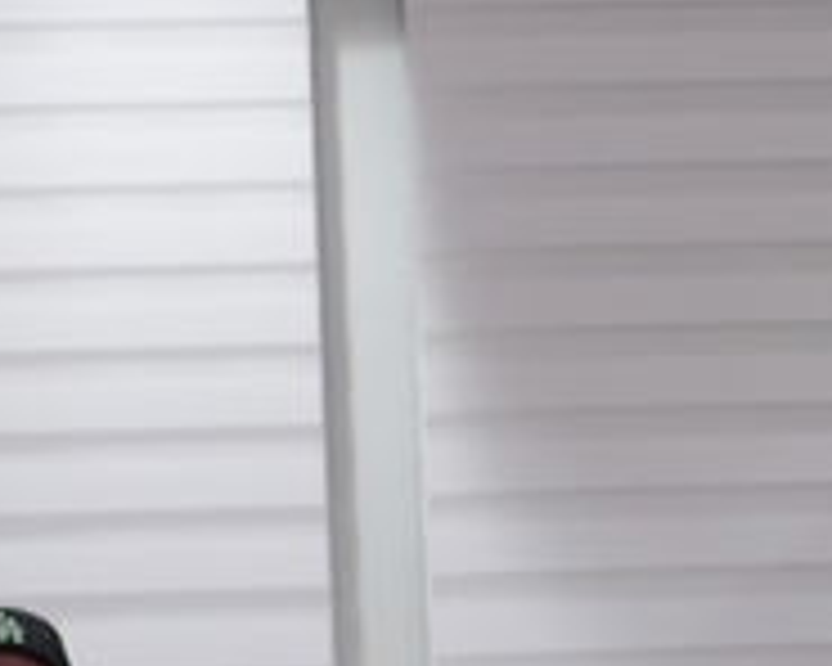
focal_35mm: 248
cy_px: 1015
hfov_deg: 7.3
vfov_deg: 6.2
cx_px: 1997
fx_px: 6107
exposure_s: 1/500
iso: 1250
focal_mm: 35
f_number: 3.5
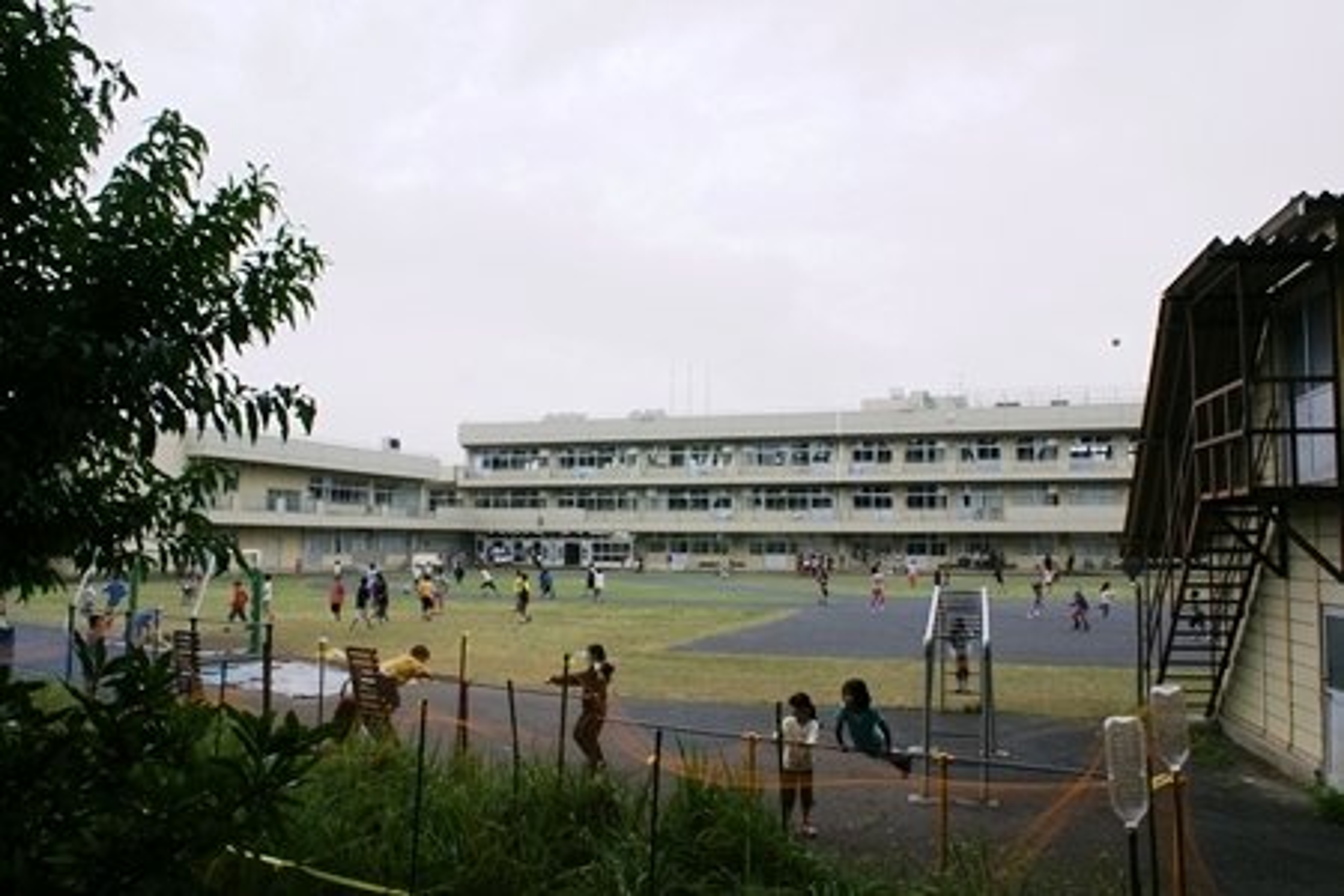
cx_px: 672
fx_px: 1008
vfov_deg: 47.9
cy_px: 448
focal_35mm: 27
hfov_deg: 67.4
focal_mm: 18
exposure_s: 1/160
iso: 100
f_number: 10
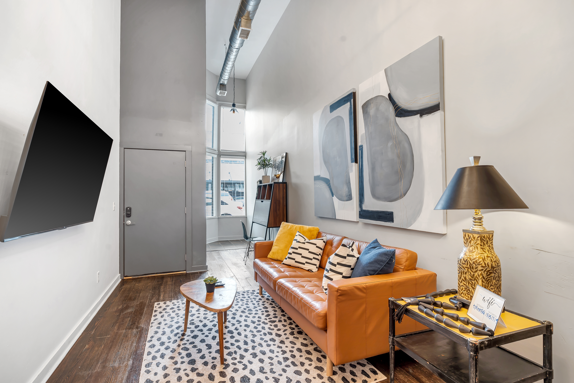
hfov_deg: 93.3
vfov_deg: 70.5
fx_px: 271
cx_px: 287
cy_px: 192
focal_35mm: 17
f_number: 8
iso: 100
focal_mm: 17
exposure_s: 1/3
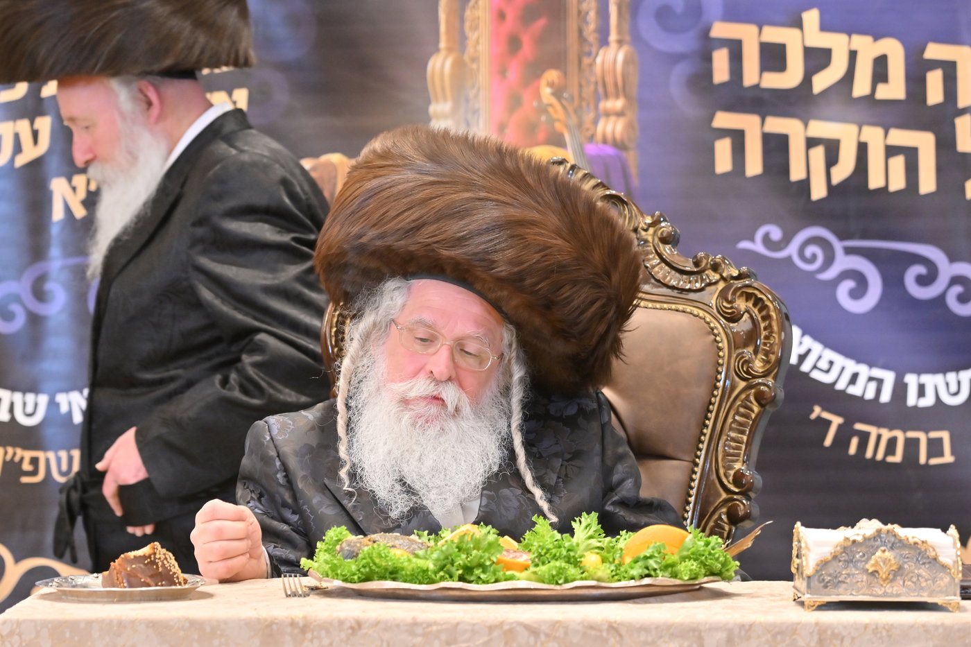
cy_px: 324
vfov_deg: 7.6
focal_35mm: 180
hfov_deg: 11.4
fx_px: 4854
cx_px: 486
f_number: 4
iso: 640
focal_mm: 120
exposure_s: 1/200
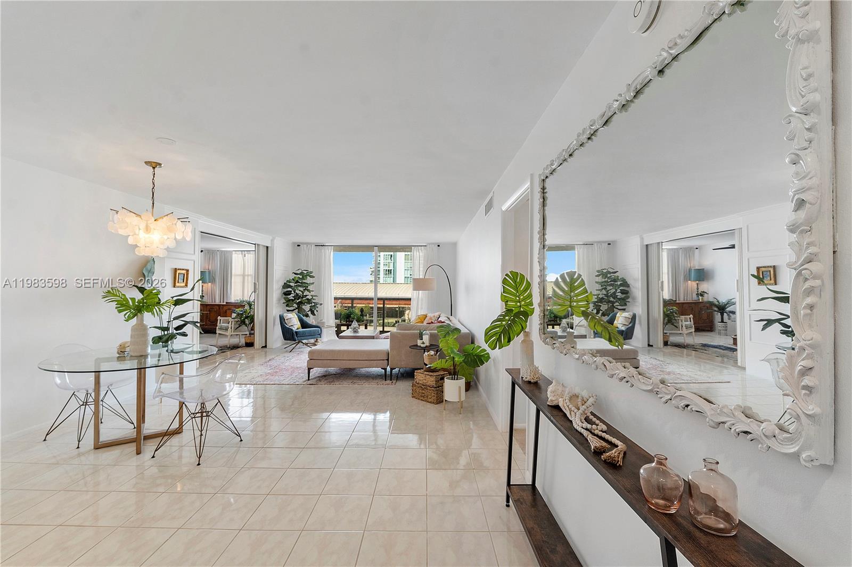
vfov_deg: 77.3
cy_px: 284
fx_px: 355
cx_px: 426
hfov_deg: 100.4
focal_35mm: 15
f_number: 11
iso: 160
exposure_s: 1/15
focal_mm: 10
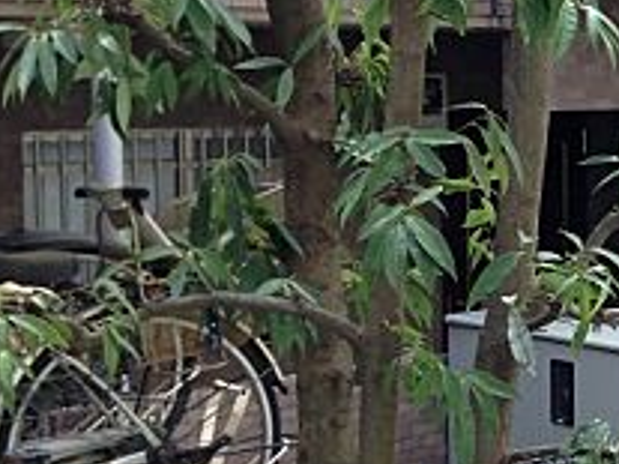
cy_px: 168
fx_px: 1823
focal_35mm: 102
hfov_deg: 17.5
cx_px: 897
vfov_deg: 14.5
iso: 50
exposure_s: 1/139
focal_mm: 4.12
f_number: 2.4
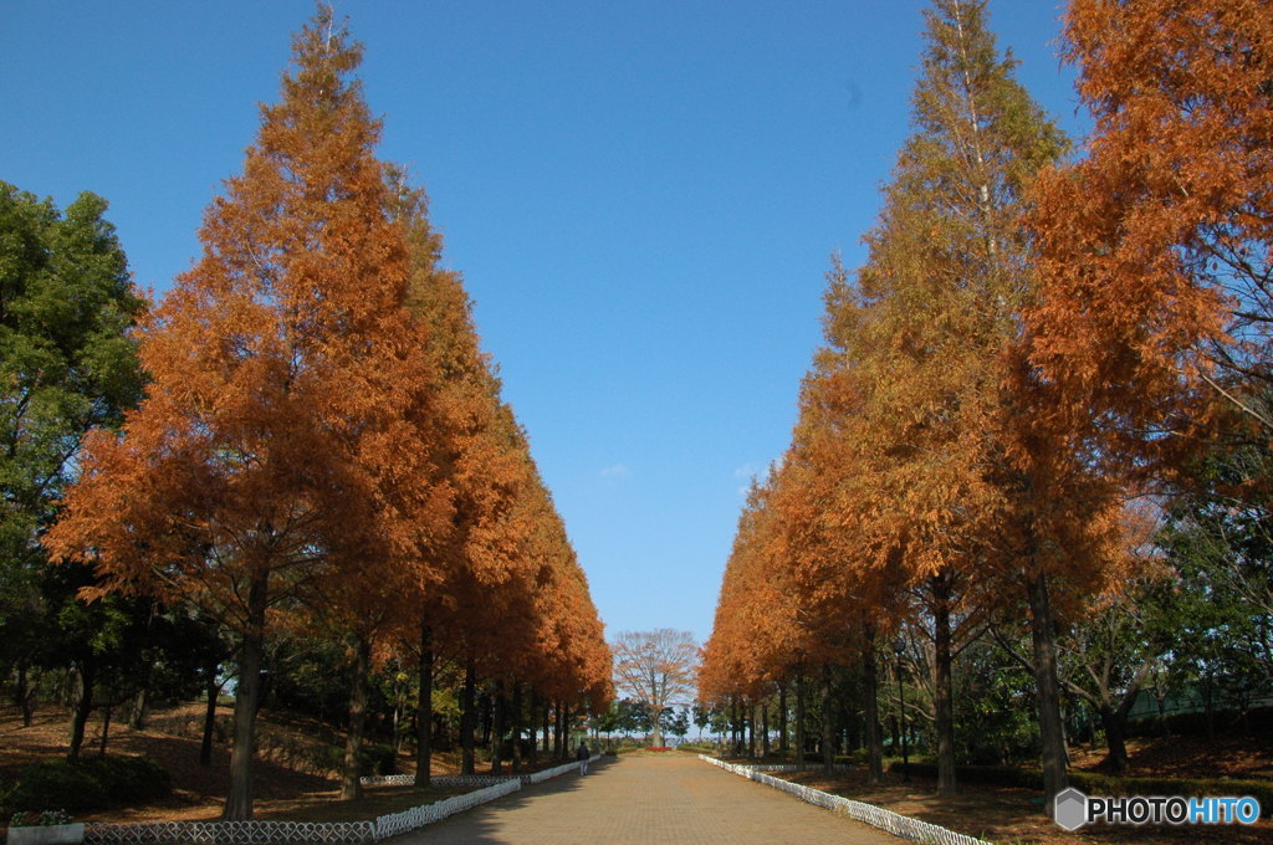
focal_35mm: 27
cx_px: 636
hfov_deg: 67.4
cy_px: 422
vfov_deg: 47.8
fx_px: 954
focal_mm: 18
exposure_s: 1/640
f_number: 9
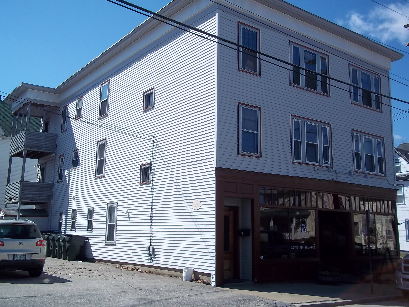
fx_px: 425
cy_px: 154
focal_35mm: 36
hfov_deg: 51.4
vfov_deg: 39.7
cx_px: 204
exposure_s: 1/250
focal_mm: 6.5
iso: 80
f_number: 8
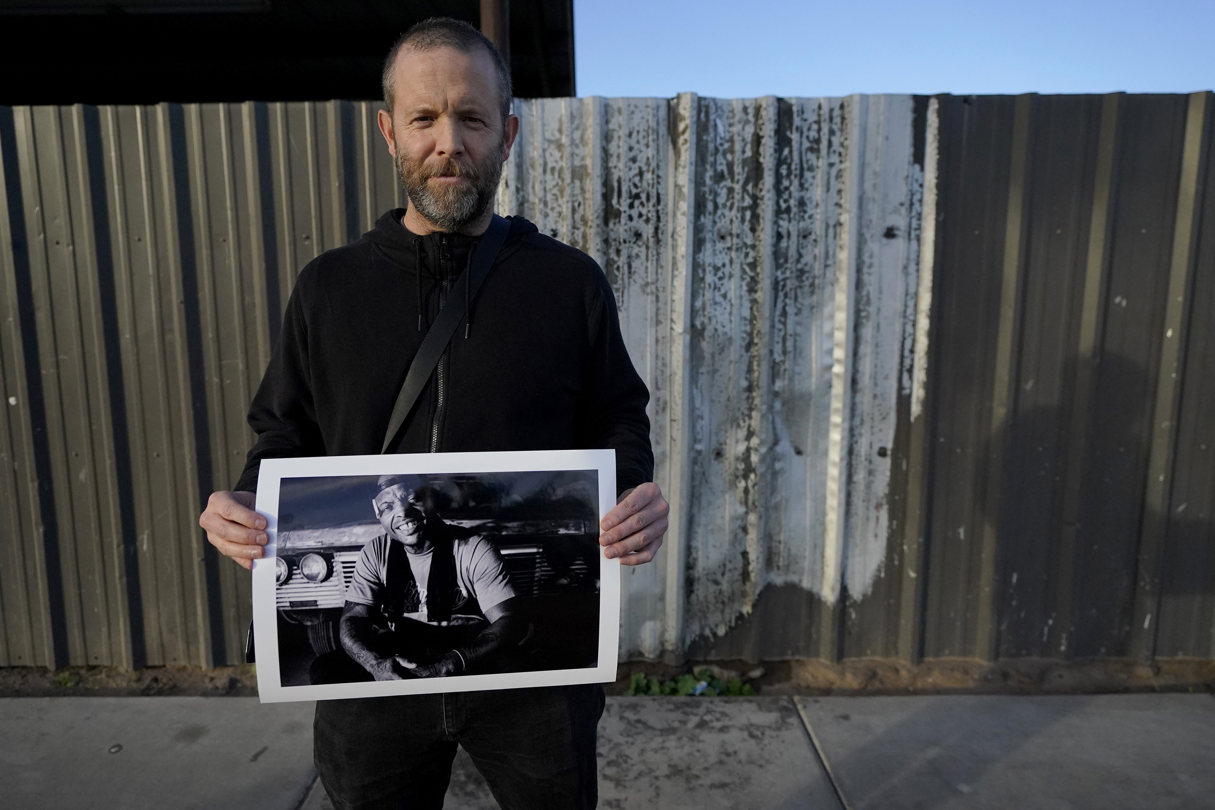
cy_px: 405
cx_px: 608
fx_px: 675
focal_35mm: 20
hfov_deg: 84.0
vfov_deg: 61.9
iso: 2500
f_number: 2.8
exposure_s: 1/16000
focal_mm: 20
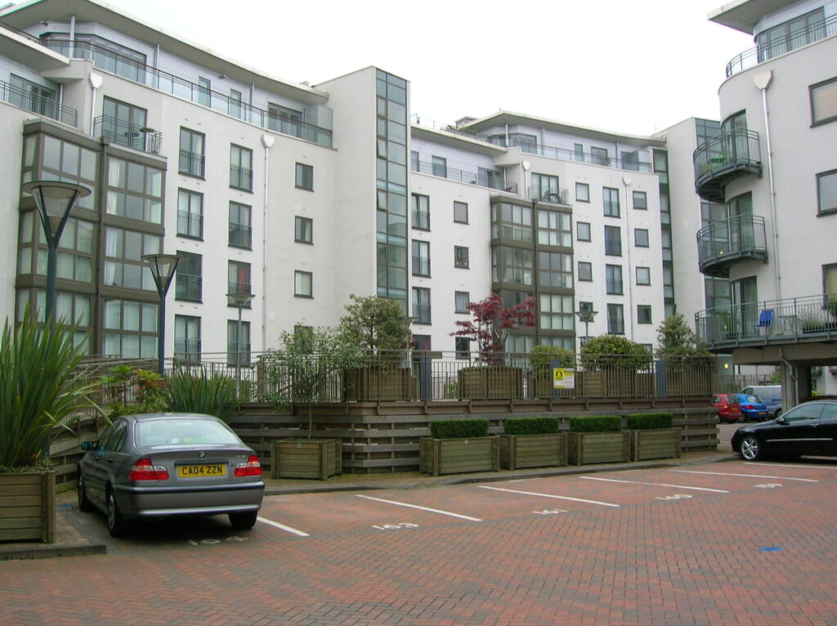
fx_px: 821
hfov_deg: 54.0
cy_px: 313
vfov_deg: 41.7
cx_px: 418
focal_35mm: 34
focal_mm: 5.7
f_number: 4.9
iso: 50
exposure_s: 1/71.6
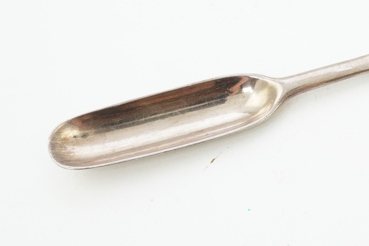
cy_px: 58
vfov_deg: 15.5
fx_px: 902
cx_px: 344
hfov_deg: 22.5
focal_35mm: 88
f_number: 13
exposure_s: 1/50
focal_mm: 30
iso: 640
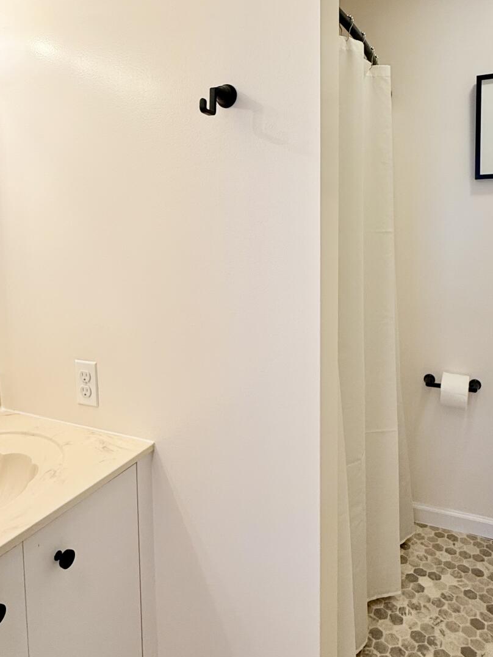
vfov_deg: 66.9
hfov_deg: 53.1
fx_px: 494
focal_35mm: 26
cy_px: 275
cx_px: 257
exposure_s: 1/120
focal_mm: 2.22
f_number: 2.2
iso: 80
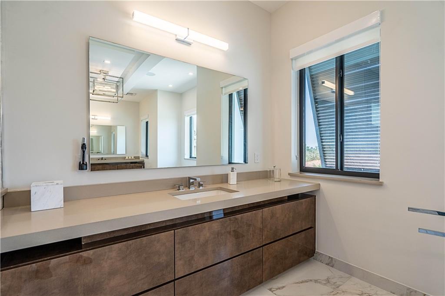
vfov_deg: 73.7
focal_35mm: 16
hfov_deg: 96.8
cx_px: 222
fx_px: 198
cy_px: 148
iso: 320
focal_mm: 16
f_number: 5
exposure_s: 1/640
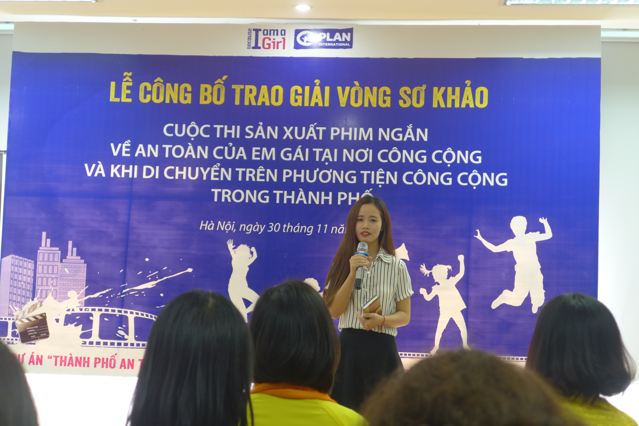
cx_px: 320
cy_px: 213
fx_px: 1243
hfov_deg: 28.8
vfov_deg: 19.5
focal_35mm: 70
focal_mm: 13.7
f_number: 2.1
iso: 80
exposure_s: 1/15
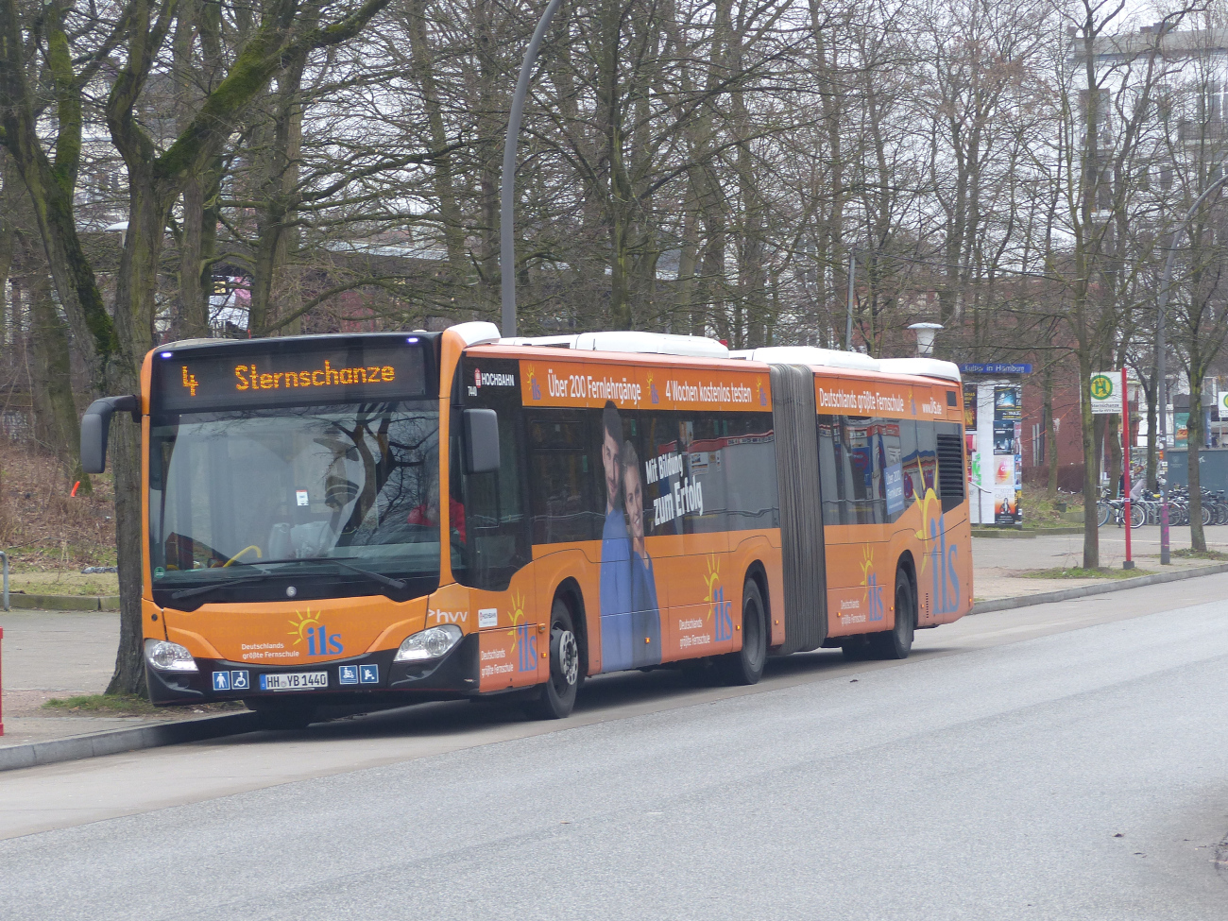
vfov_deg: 10.7
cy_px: 460
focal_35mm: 138
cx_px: 614
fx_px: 4896
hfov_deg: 14.3
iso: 125
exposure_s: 1/80
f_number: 2.8
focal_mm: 22.6
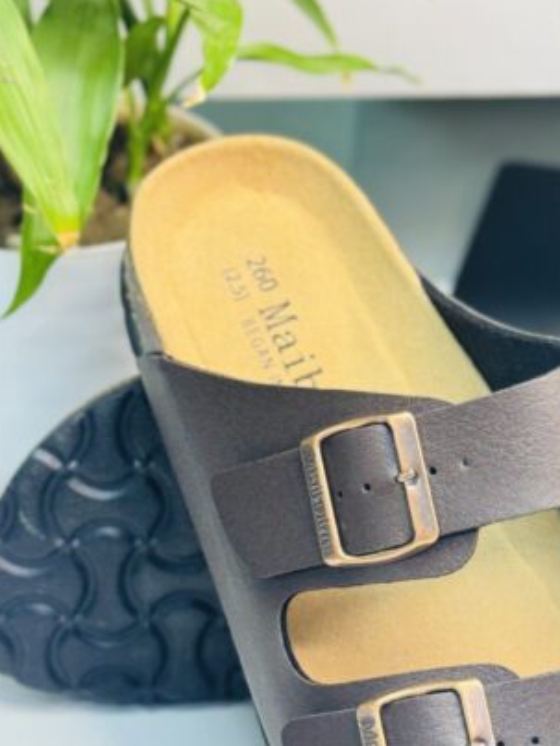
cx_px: 512
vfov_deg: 20.6
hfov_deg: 15.4
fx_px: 2049
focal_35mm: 95
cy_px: 438
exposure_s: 1/100
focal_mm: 6.76
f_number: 1.78
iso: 100
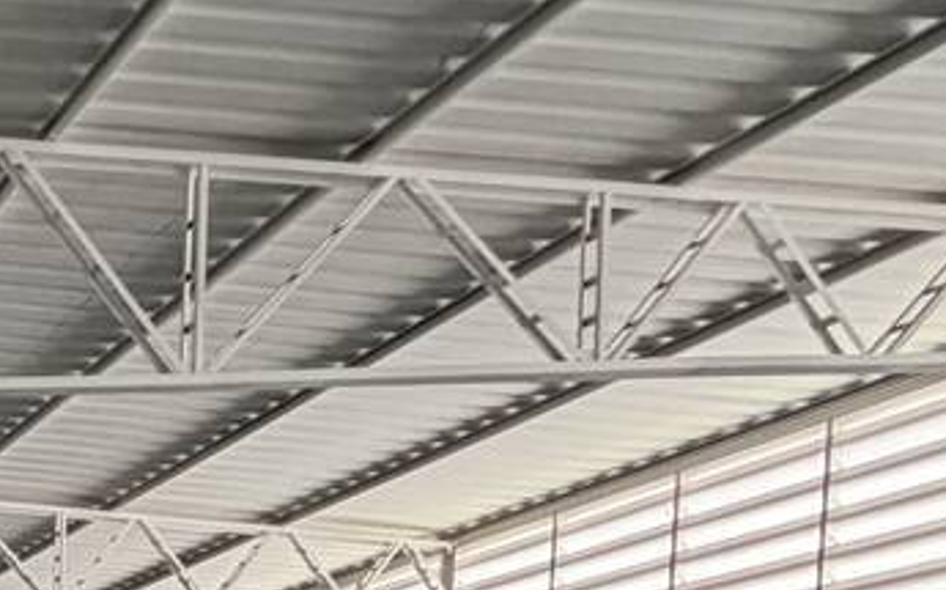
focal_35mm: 62
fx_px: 1597
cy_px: 996
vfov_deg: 17.7
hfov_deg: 23.8
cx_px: -573
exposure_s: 1/60
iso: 250
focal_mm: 2.22
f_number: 2.2
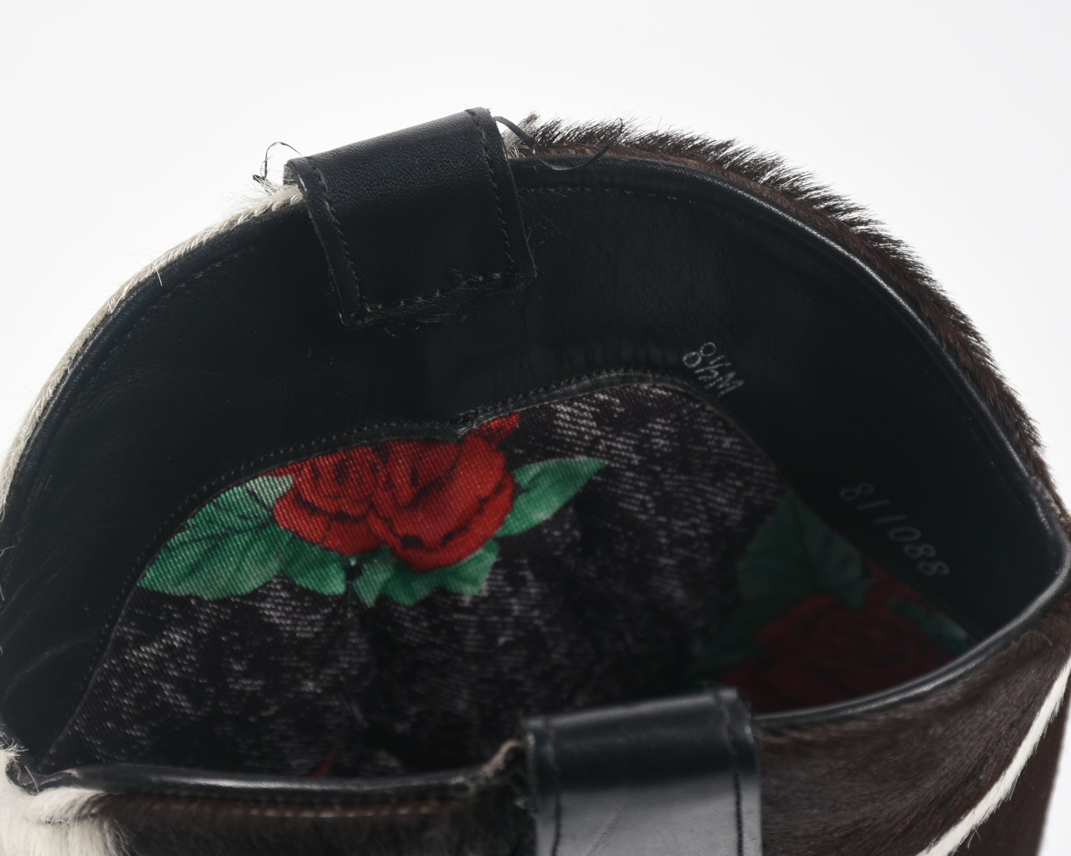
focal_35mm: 161
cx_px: 514
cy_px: 428
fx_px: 5089
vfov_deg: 9.6
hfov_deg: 12.0
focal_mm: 95
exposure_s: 1/125
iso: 200
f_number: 10
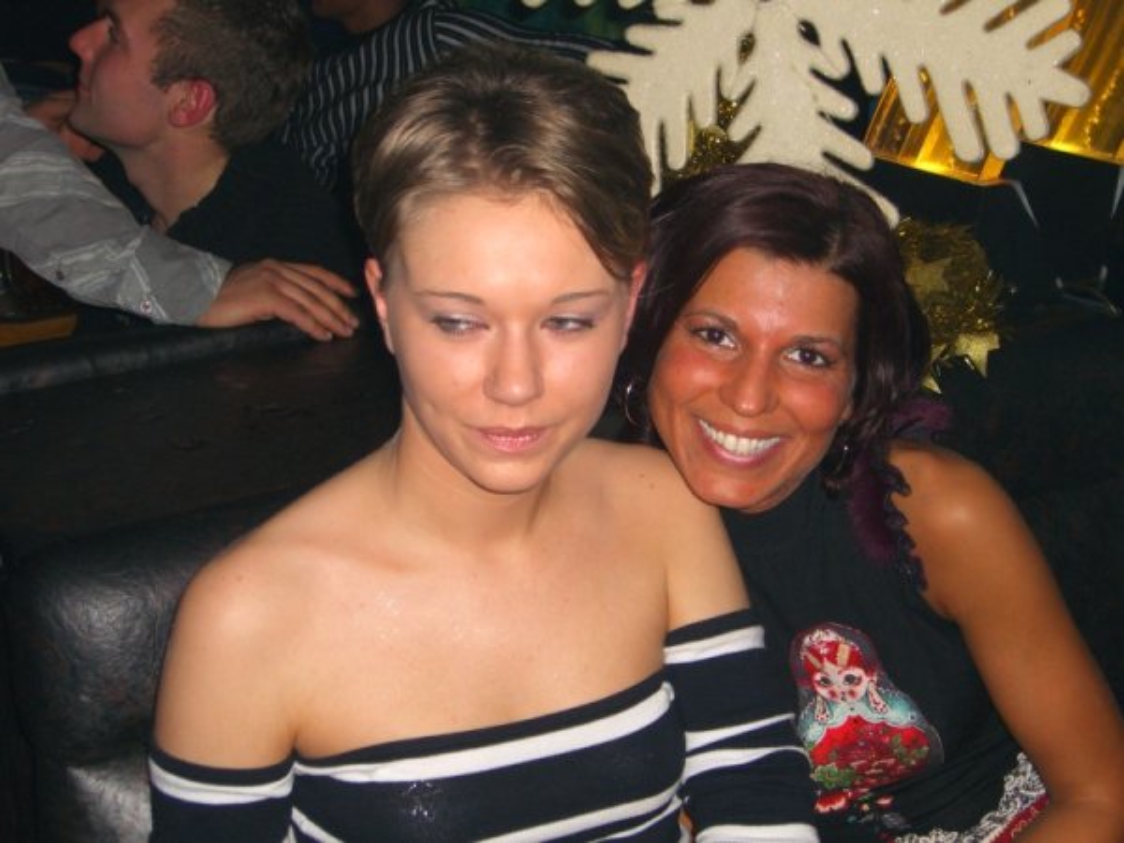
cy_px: 422
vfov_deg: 25.7
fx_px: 1851
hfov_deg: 33.8
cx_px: 562
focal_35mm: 57
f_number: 3.6
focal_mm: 11.8
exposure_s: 1/60
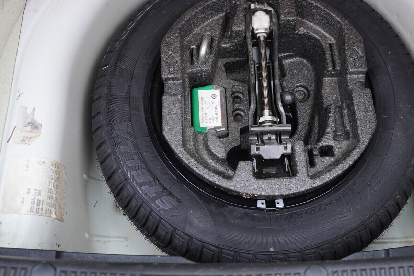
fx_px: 494
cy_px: 112
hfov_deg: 45.2
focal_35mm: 43
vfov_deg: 31.1
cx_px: 245
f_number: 2.8
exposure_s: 1/40
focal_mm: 24
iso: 320
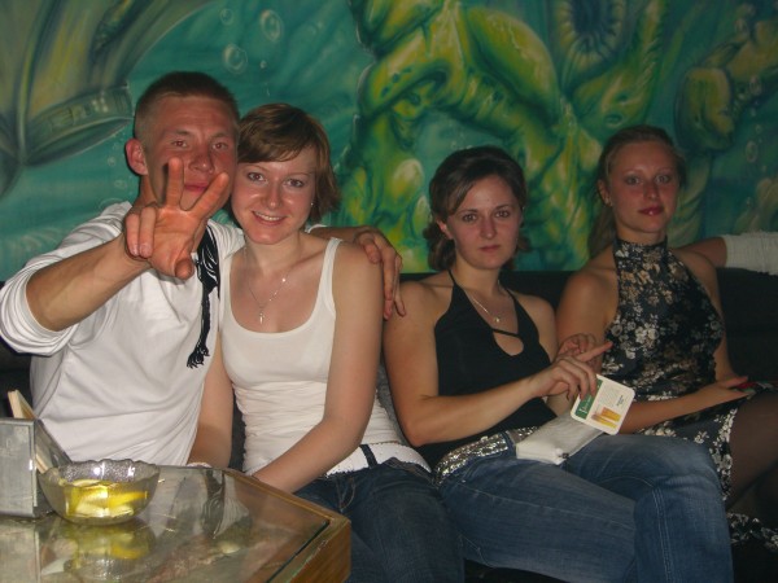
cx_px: 389
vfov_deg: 25.7
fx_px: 1281
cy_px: 292
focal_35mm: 57
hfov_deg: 33.8
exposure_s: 1/60
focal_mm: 11.8
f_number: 3.6
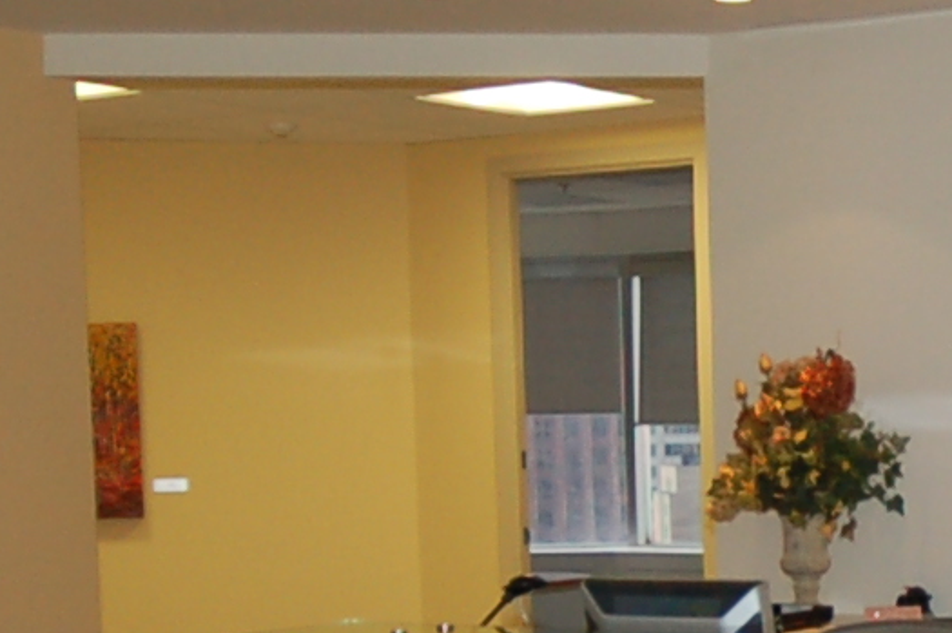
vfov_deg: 15.6
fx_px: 2272
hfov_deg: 22.2
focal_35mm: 86
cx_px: 1072
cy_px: 597
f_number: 4
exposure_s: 1/60
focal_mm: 10
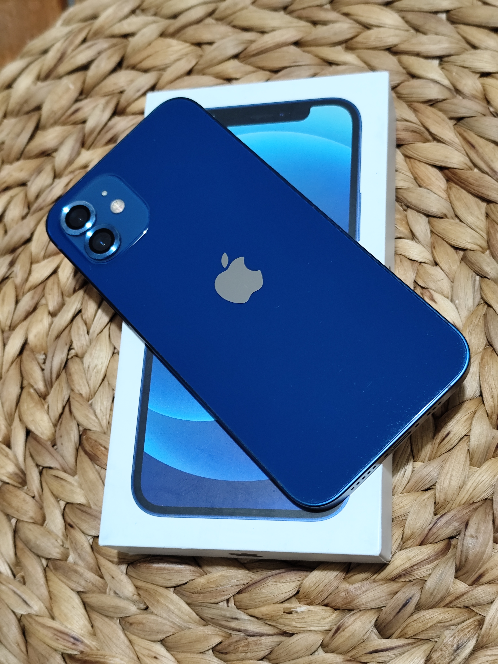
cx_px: 249
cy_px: 332
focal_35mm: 46
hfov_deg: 31.5
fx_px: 882
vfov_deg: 41.2
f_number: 1.65
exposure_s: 1/25
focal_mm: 6.14
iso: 400
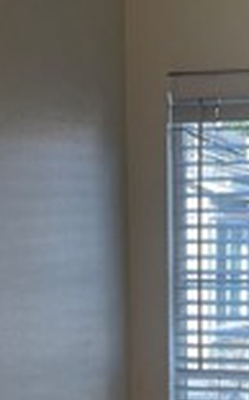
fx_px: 1188
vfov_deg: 18.1
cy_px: 492
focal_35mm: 109
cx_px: 185
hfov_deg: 11.9
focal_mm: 5.1
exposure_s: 1/243
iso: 32
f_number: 1.6
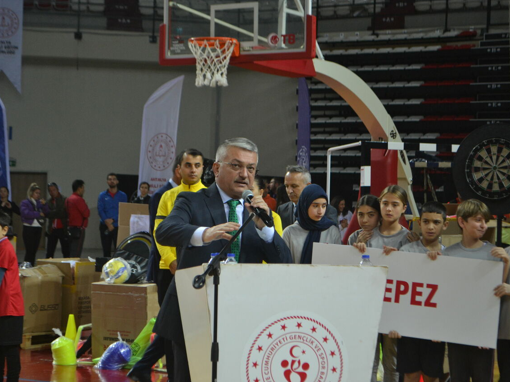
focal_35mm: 90
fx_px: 1319
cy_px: 191
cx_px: 256
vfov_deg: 16.5
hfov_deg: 21.9
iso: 720
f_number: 5.6
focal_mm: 55
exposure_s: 1/60
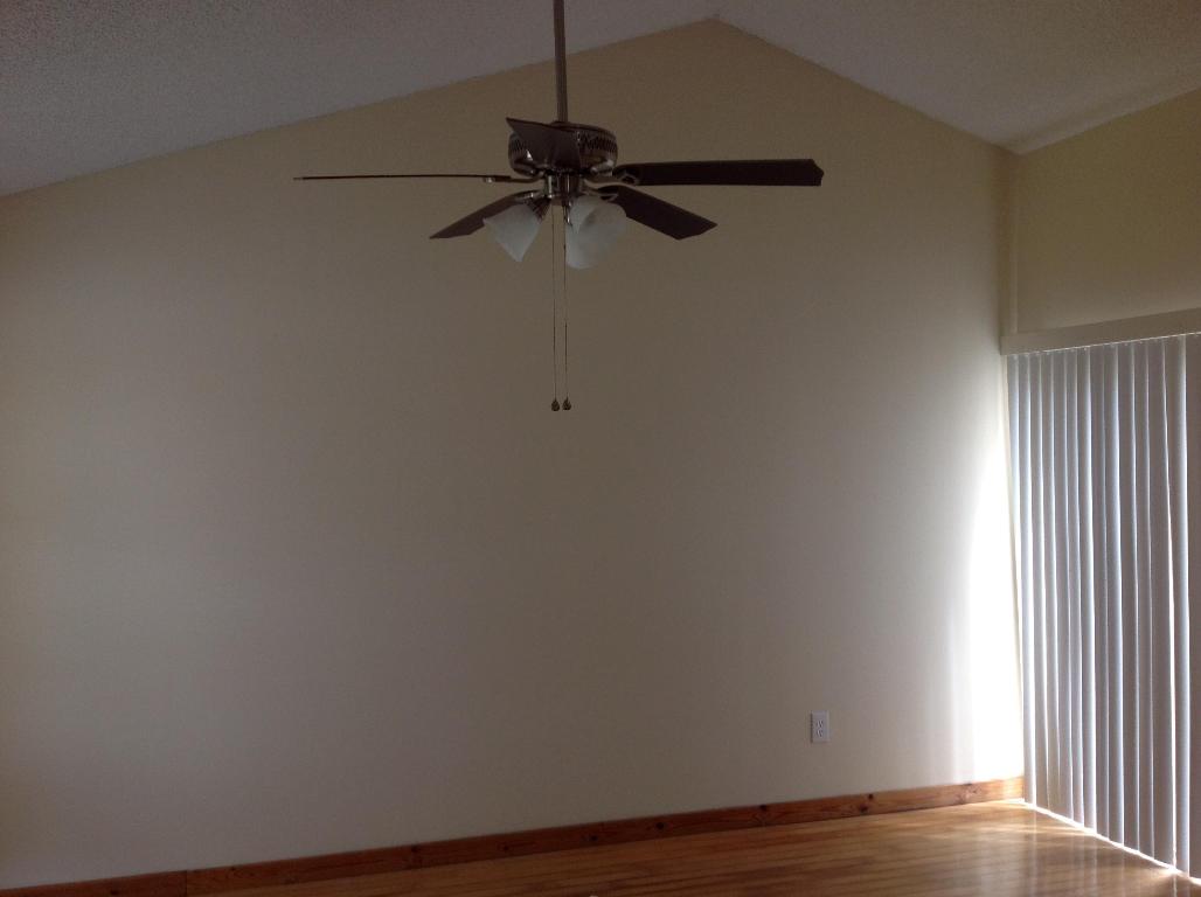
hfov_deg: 52.7
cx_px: 600
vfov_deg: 40.6
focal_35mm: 35
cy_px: 448
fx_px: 1213
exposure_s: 1/60
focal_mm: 4.28
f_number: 2.4
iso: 64
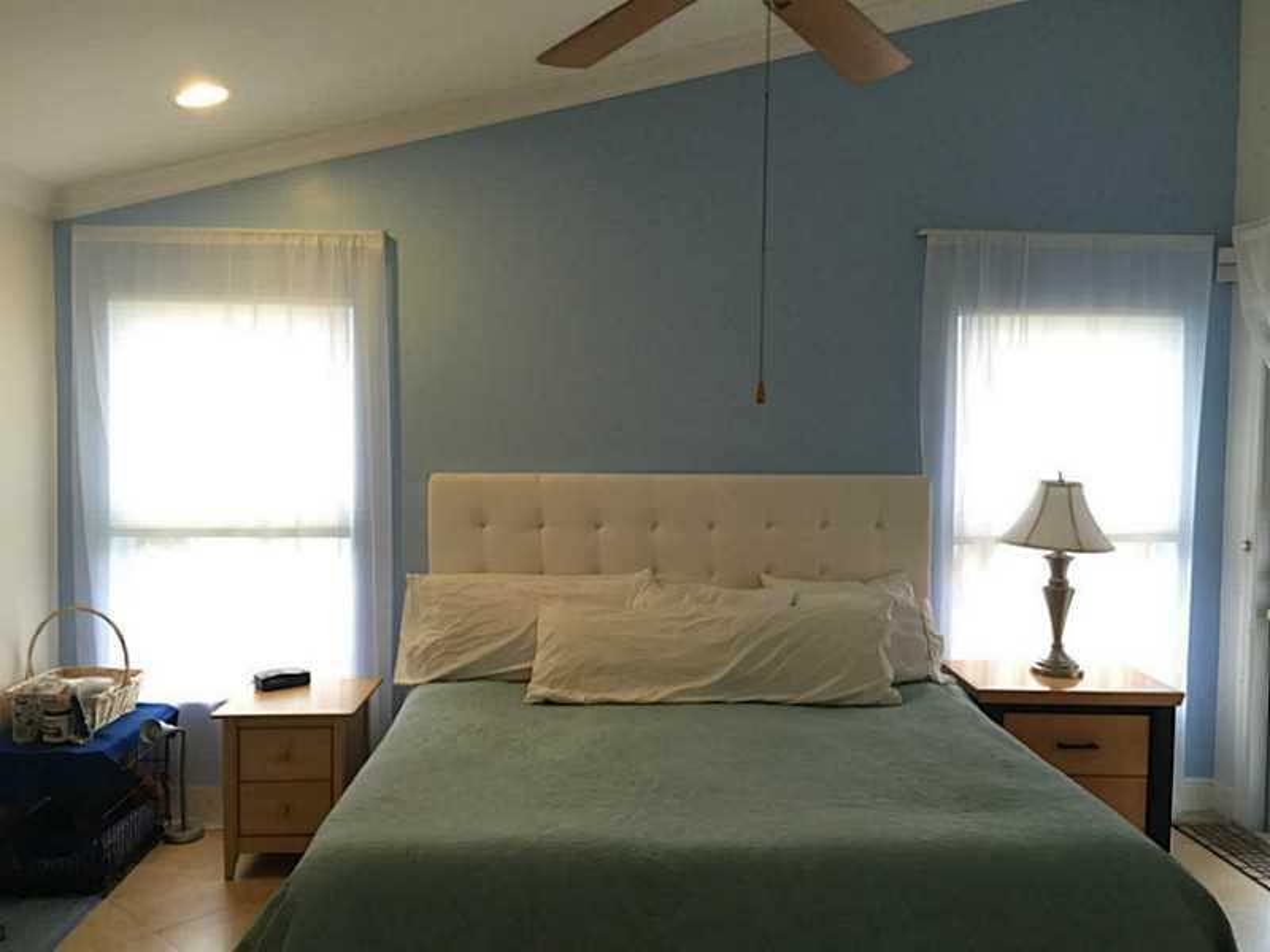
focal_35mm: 29
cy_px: 476
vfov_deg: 48.2
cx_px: 635
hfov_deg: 61.7
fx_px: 1064
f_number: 2.2
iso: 50
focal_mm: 4.15
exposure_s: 1/30
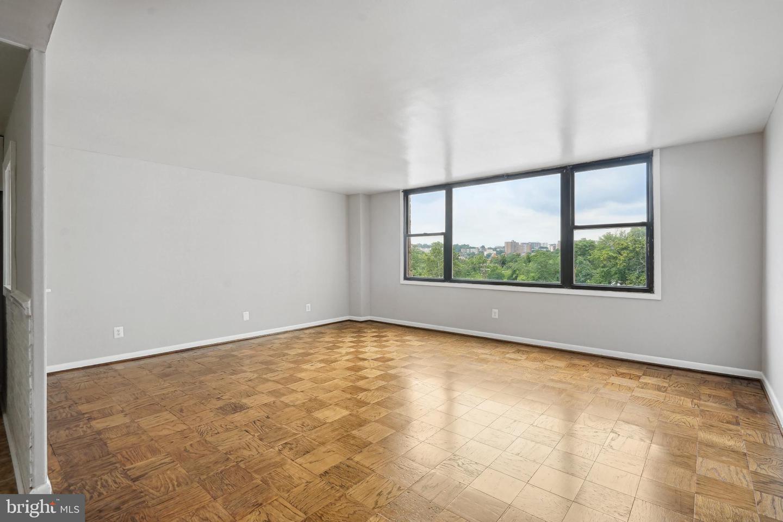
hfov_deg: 96.7
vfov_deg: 73.7
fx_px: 348
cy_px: 261
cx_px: 392
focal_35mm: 16
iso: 800
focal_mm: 16
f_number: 8
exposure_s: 1/125
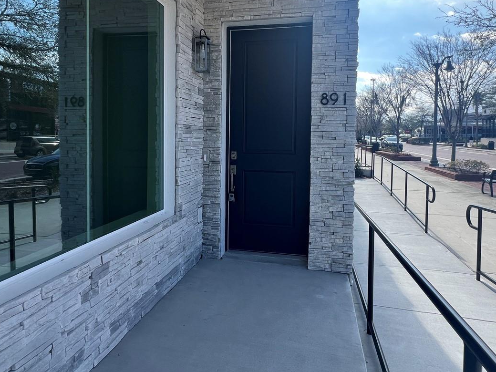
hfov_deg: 81.7
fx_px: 287
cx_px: 260
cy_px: 150
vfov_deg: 65.4
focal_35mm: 20
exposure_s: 1/464
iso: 32
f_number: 1.8
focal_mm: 1.57
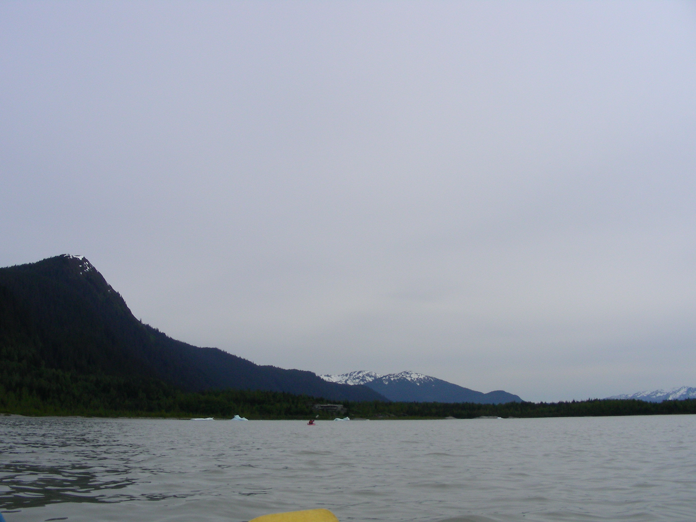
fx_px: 764
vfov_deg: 37.7
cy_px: 261
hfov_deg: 49.0
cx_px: 348
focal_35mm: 38
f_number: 5.6
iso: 50
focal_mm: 6.3
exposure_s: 1/680
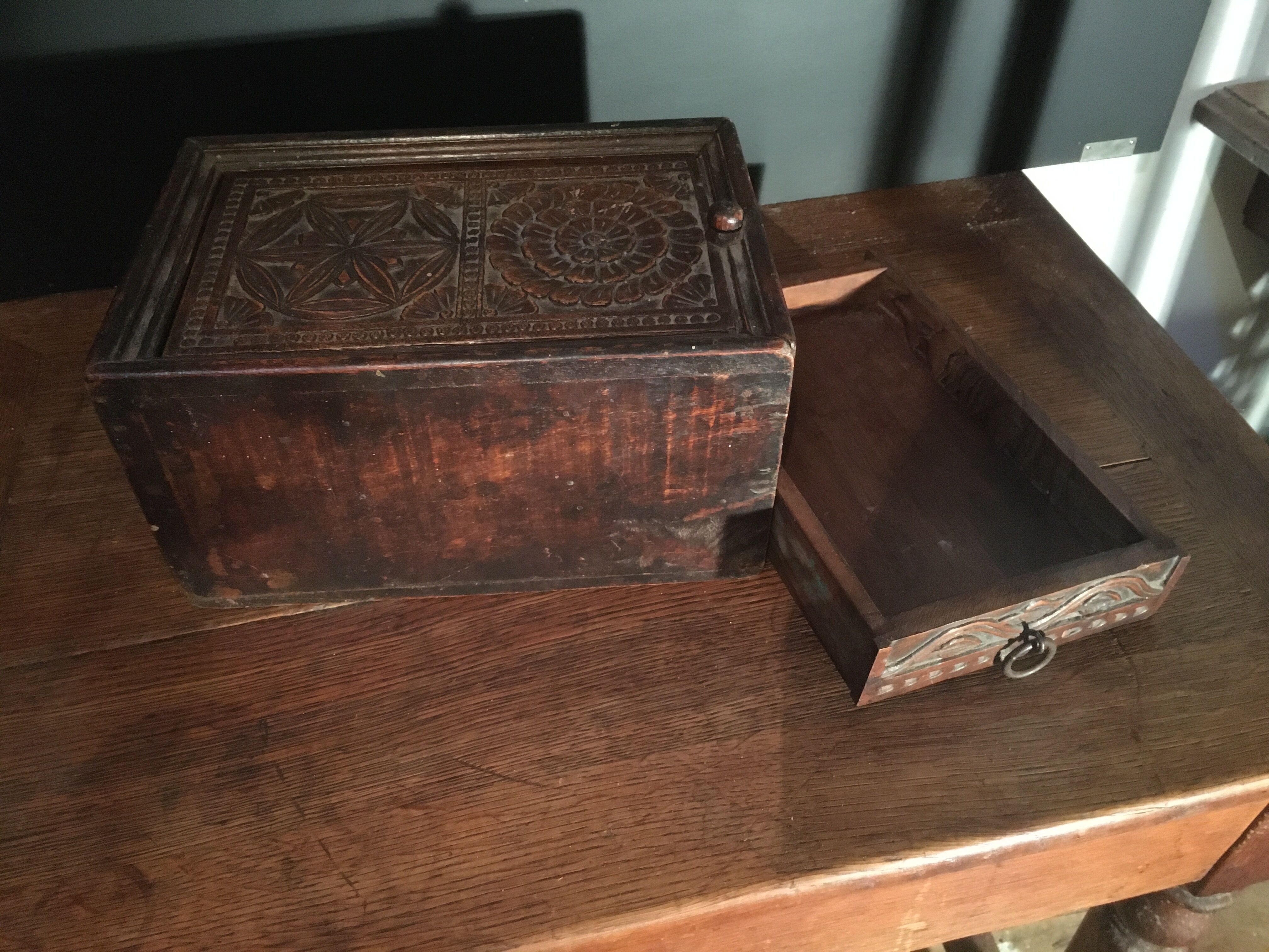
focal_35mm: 29
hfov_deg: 61.7
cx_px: 634
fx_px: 1063
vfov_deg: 48.2
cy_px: 476
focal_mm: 4.15
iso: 400
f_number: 2.2
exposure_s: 1/17
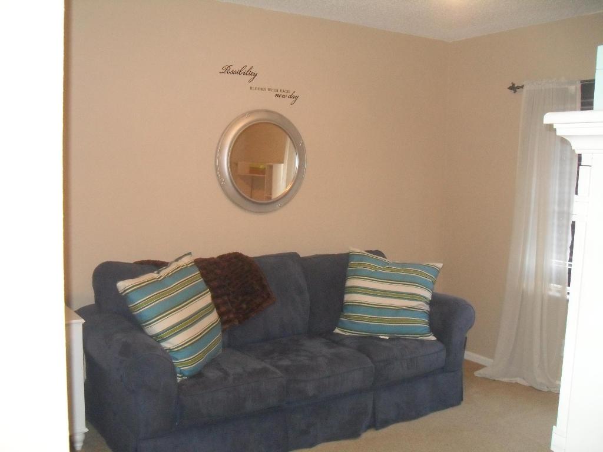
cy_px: 226
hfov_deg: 52.6
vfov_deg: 40.7
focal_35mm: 35
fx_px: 610
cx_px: 302
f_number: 2.8
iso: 400
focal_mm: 6.2
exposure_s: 1/45
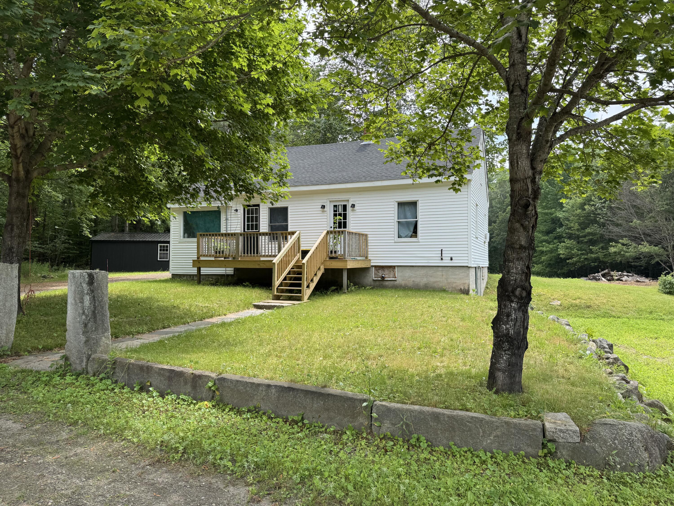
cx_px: 337
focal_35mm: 24
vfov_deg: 56.8
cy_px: 253
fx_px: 467
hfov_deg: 71.6
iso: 80
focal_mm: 6.76
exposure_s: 1/1215
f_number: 1.78
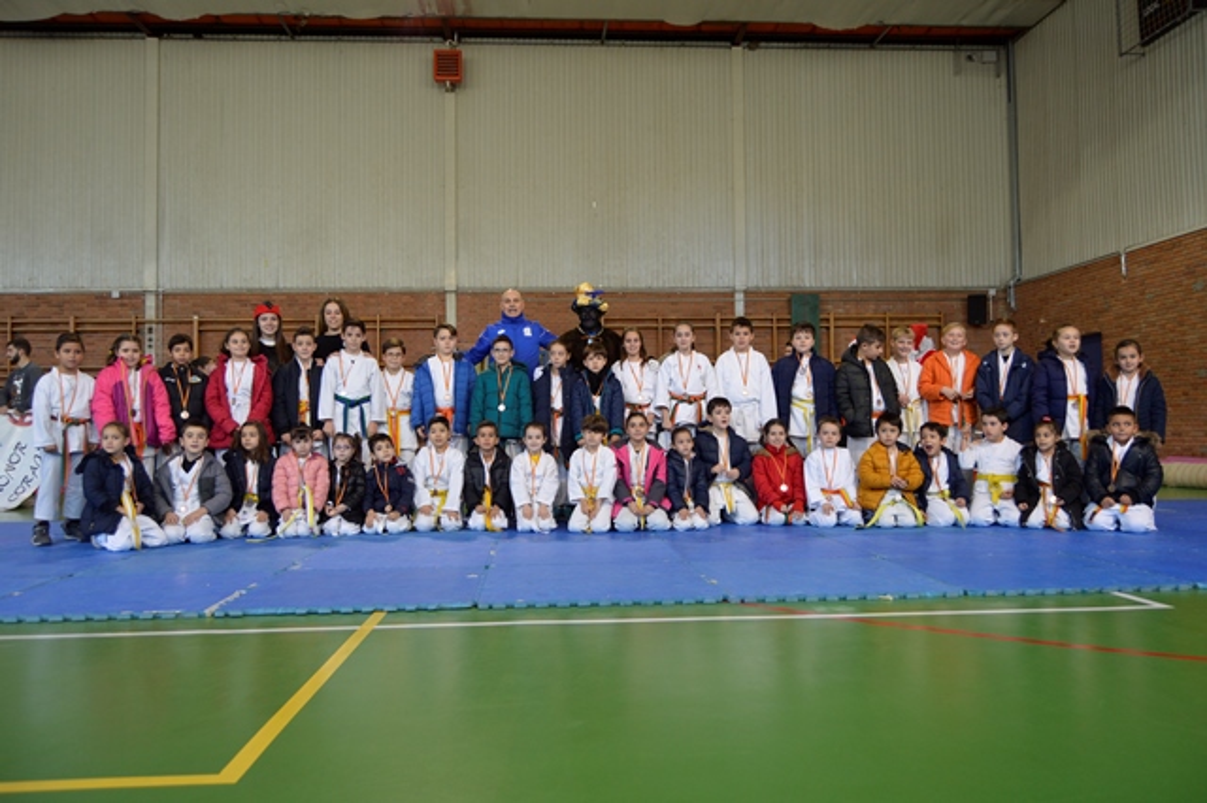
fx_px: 905
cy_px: 402
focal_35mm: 27
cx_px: 604
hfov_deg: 67.4
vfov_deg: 47.9
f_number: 4
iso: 400
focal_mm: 18
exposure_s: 1/60
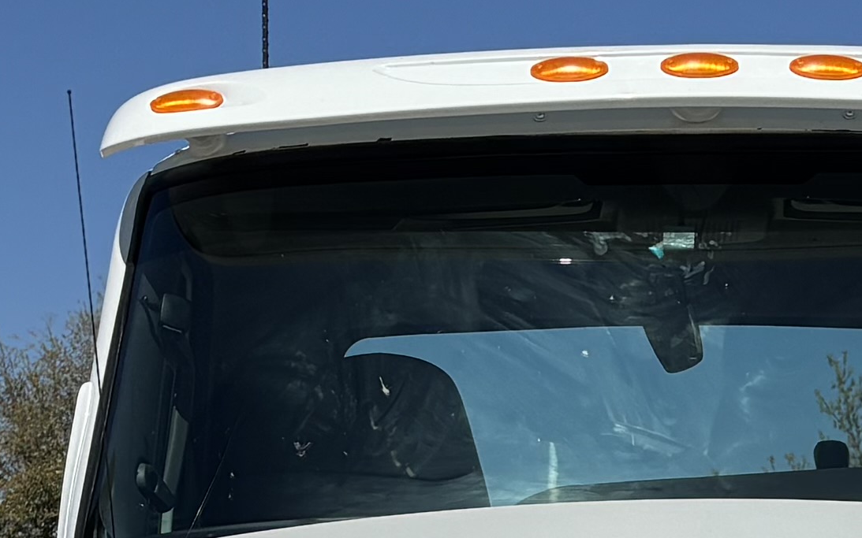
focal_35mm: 144
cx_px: 631
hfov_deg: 14.5
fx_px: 3383
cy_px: 990
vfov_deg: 8.7
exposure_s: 1/6711
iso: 50
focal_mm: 5.96
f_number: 1.6
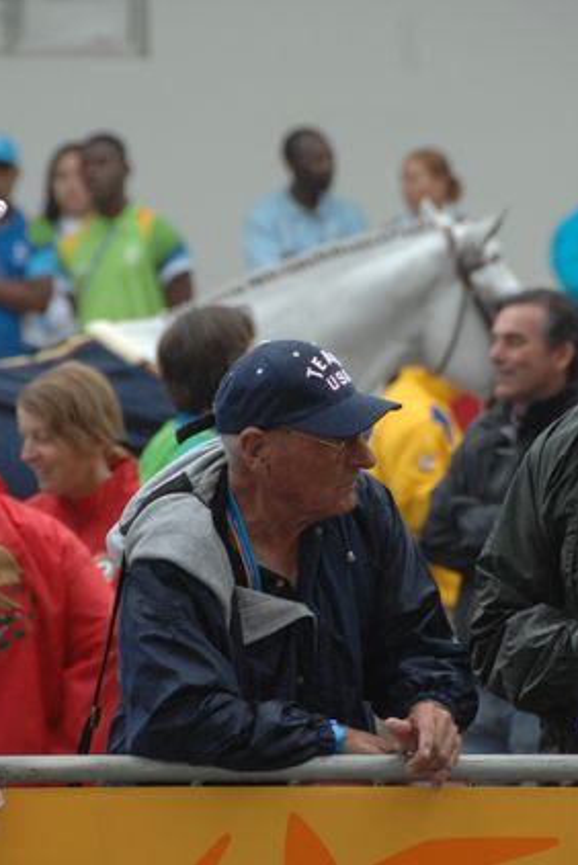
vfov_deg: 5.3
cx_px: 287
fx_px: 9280
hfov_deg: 3.6
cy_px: 431
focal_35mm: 386
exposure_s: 1/320
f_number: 5.6
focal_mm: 170
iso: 640
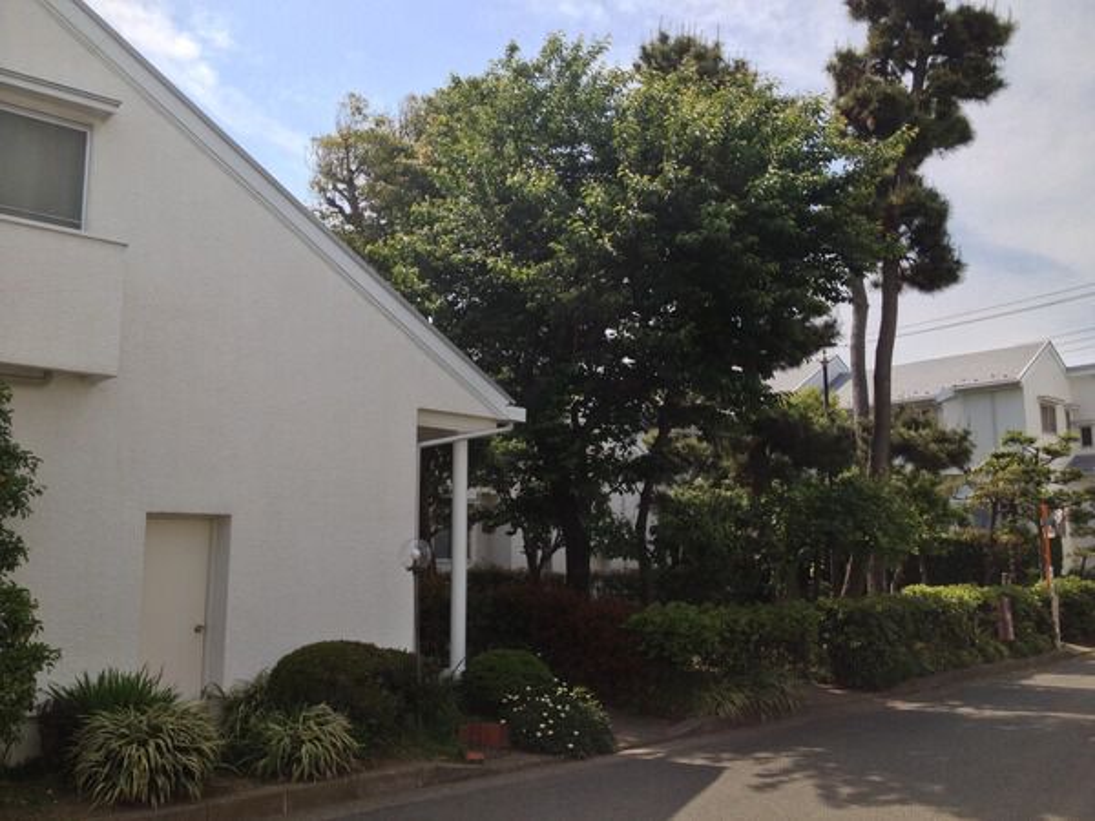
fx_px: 1107
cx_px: 548
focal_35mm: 35
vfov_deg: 40.7
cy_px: 410
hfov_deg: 52.6
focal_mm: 4.28
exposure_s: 1/1783
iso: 50
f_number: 2.4
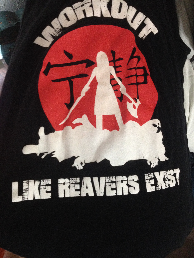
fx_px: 262
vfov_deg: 52.6
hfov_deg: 40.7
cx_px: 97
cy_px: 129
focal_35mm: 35
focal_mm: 4.28
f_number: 2.4
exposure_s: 1/15
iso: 400
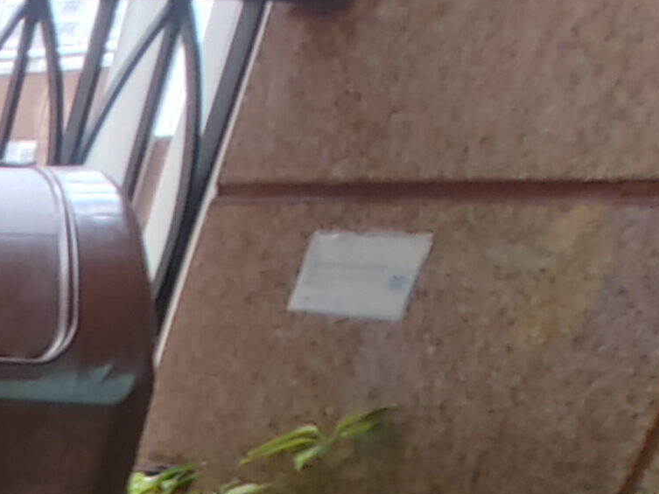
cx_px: -634
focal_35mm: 65
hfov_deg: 19.1
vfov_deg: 18.0
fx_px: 1238
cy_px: 890
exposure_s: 1/24
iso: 100
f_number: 1.9
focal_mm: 1.78
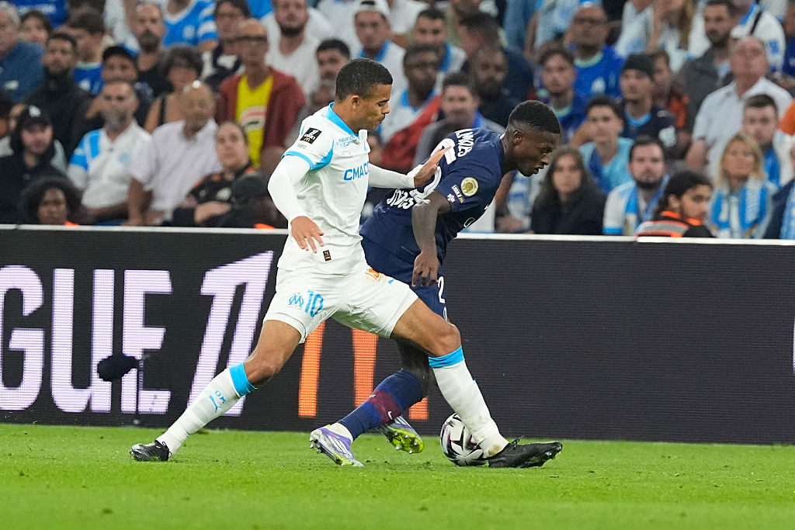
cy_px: 265
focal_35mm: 630
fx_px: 13914
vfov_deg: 2.2
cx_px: 398
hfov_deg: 3.3
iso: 5000
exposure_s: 1/1250
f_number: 4.5
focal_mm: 420
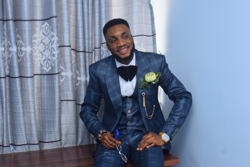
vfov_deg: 25.8
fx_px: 365
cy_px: 84
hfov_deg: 37.8
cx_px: 125
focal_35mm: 52
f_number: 4.5
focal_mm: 35
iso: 400
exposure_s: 1/125
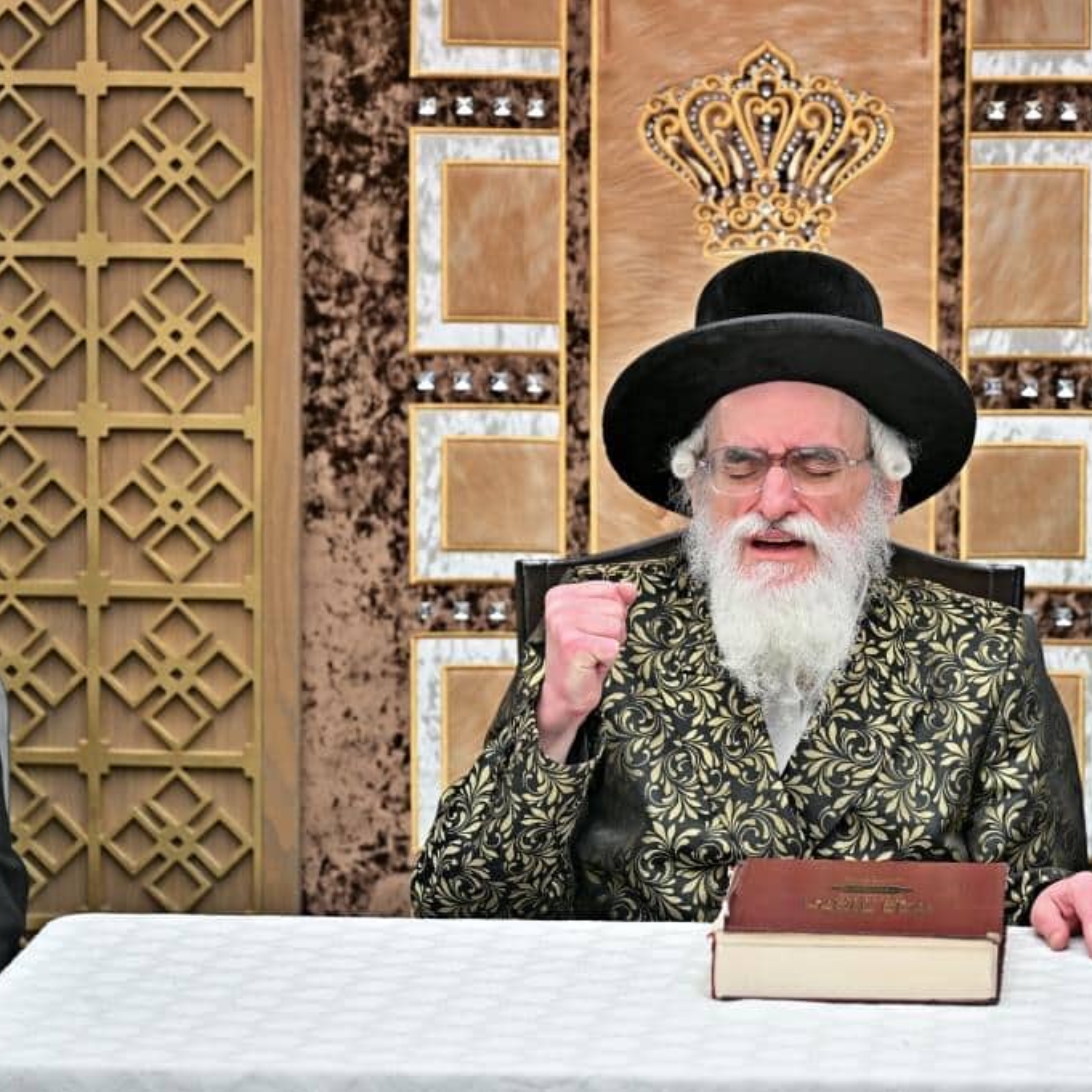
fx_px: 5246
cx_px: 730
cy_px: 546
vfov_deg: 11.9
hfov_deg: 11.9
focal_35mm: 147
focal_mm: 115
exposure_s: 1/250
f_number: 4
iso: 200
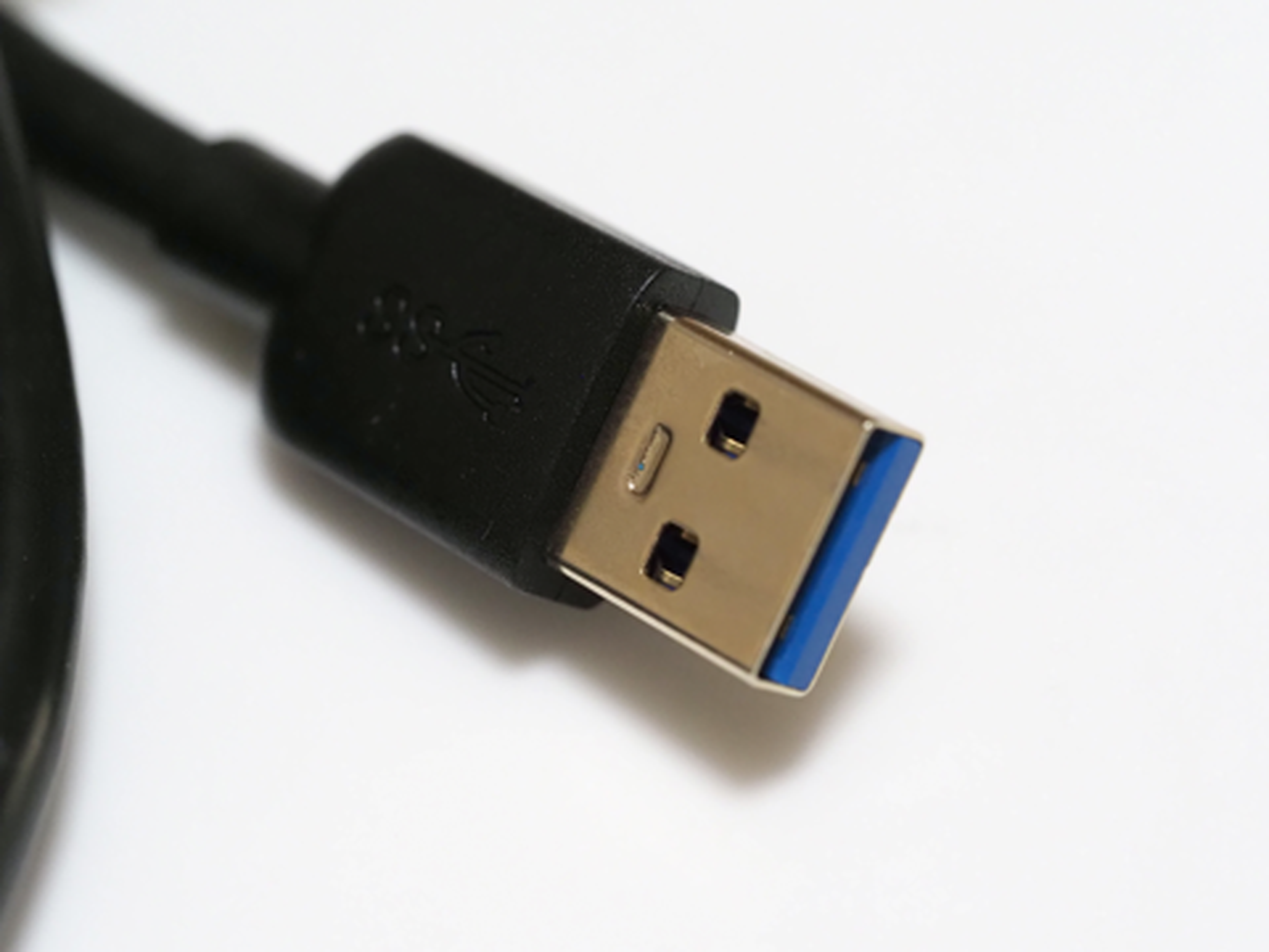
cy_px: 476
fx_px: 4399
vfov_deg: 12.3
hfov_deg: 16.4
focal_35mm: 120
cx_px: 634
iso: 3200
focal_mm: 60
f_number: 4
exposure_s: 1/125
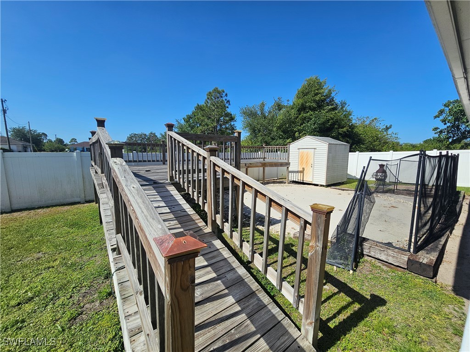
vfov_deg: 89.9
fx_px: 177
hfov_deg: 106.2
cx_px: 235
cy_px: 176
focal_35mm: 13
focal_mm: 2.2
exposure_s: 1/3647
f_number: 2.2
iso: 50
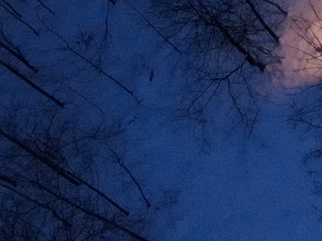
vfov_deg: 10.2
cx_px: 565
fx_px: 1302
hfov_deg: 12.9
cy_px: -118
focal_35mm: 140
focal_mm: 4.39
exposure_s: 1/5
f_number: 2.8
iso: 800
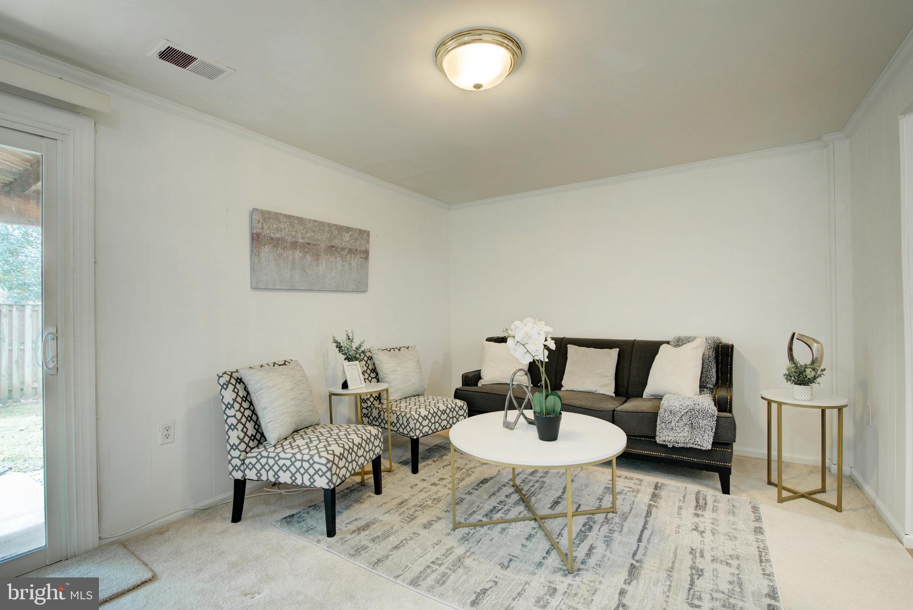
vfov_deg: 73.8
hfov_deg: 96.7
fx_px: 406
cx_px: 456
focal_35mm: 16
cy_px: 305
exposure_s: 1/2.5
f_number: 5.6
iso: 100
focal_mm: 16
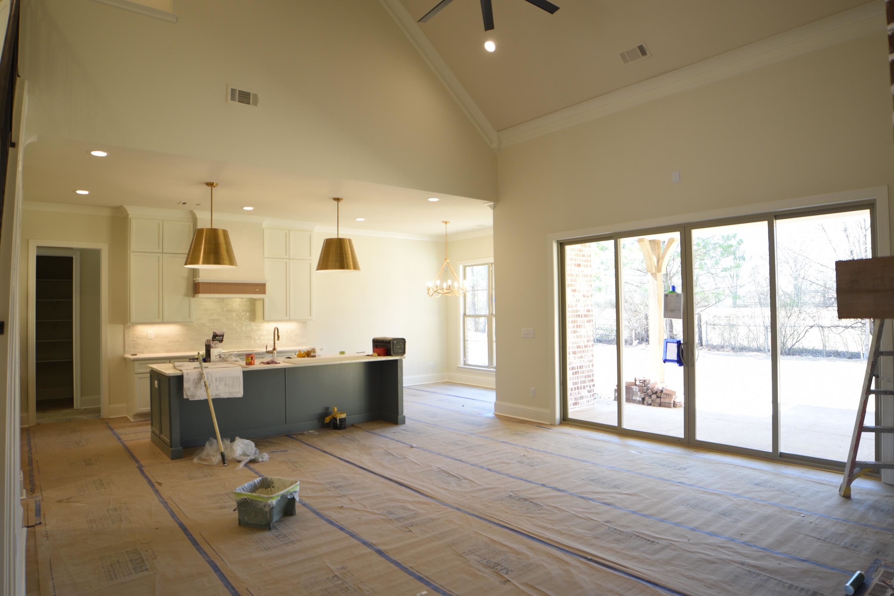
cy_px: 298
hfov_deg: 81.2
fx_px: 521
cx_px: 447
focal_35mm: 21
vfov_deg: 59.5
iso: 125
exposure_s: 1/50
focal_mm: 14
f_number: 2.8
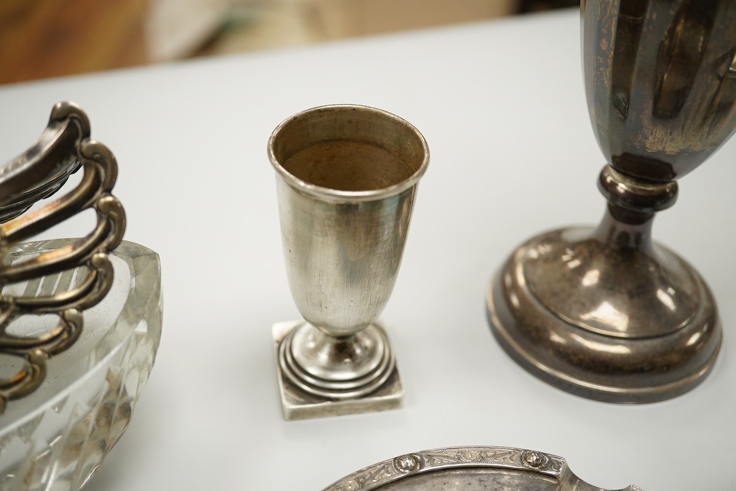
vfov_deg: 29.9
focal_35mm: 45
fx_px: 920
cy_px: 246
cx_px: 368
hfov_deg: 43.6
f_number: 6.3
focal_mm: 30
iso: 2500
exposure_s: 1/500
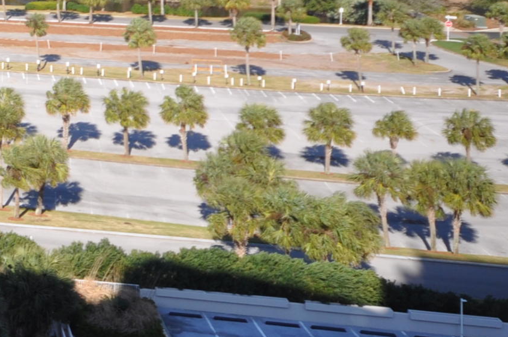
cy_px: -153
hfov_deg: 19.1
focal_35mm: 85
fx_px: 1198
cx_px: -370
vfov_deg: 15.0
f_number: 9
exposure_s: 1/320
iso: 200
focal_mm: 16
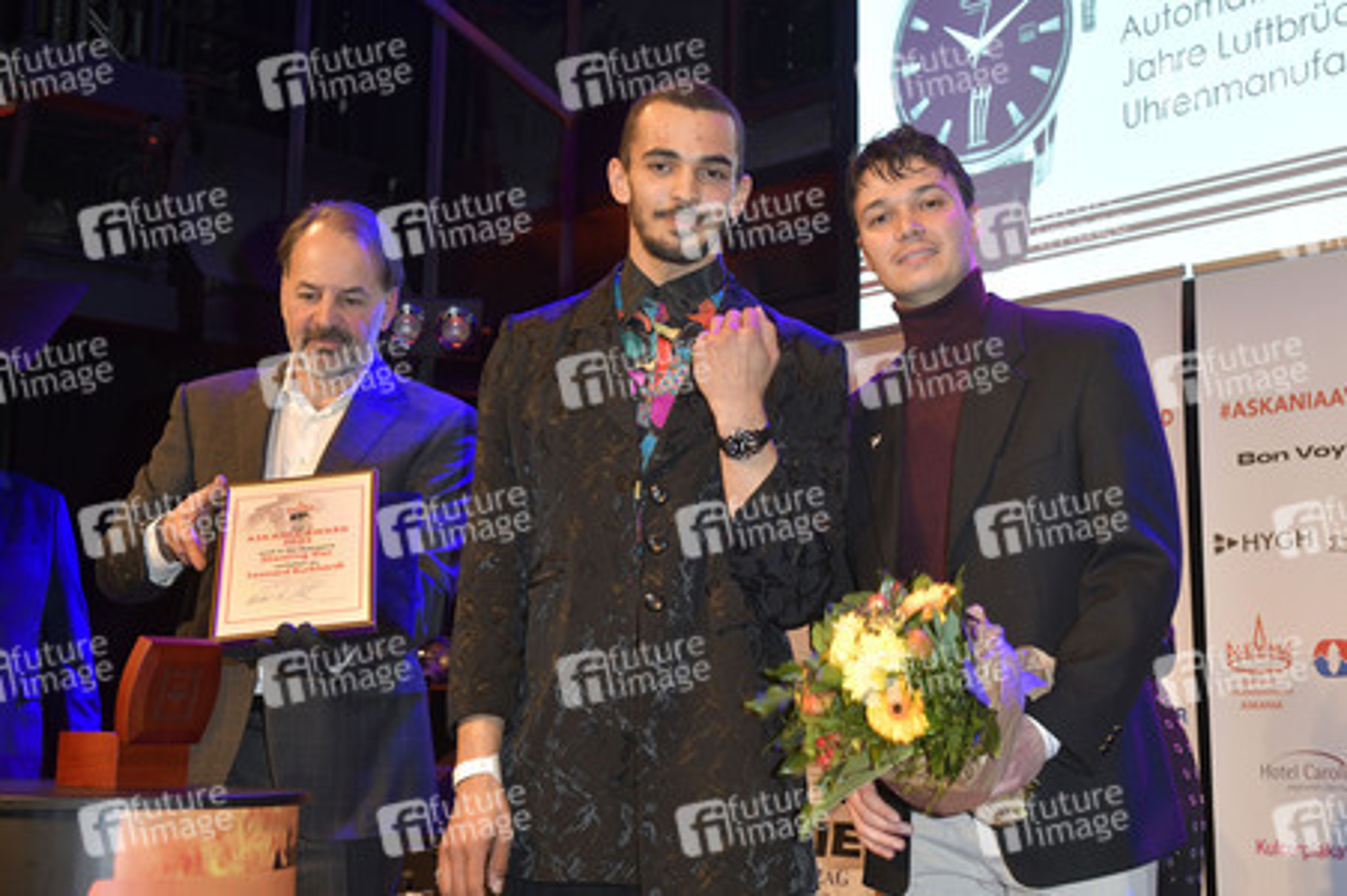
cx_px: 674
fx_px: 1682
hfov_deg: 43.6
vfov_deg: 29.8
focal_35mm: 45
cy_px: 448
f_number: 5.6
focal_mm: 45
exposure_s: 1/200
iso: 1250
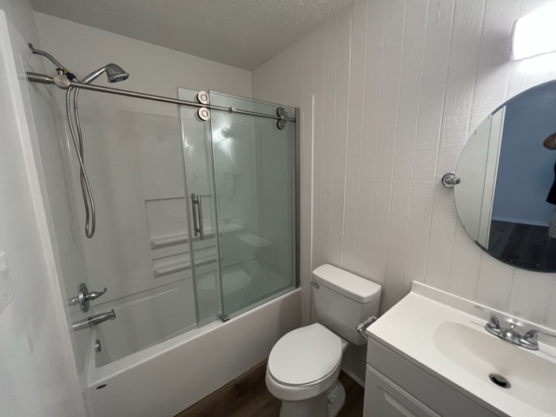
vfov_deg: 89.9
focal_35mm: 13
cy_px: 208
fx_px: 209
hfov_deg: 106.2
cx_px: 278
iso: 200
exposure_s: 1/60
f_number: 1.8
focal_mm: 1.57
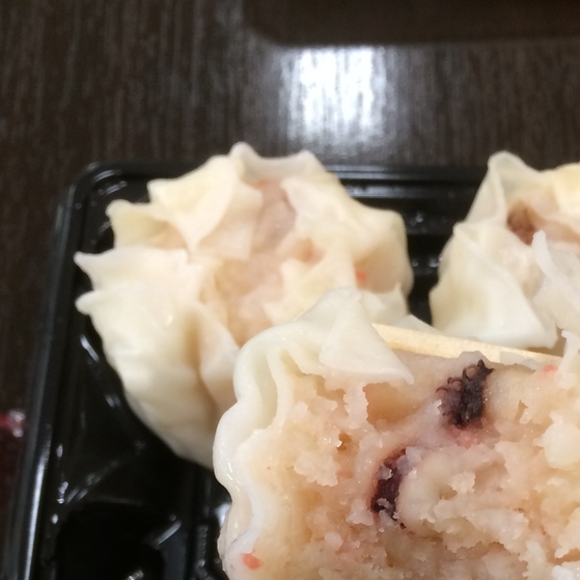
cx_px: 434
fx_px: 1043
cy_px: 596
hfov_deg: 30.6
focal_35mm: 55
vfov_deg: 28.9
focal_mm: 4.15
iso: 80
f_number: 2.2
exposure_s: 1/30
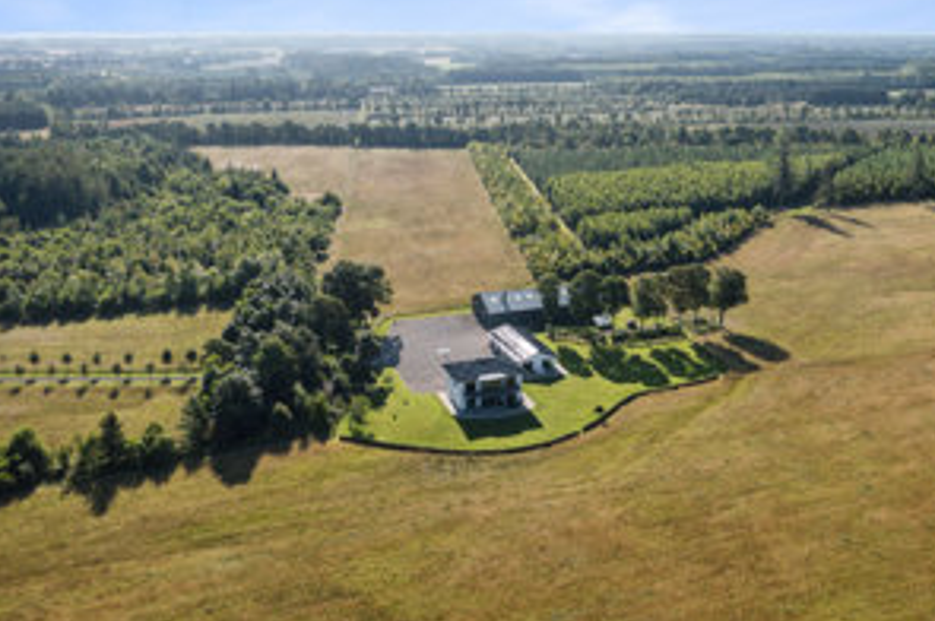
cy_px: 269
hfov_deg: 50.3
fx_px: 986
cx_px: 577
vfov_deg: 34.9
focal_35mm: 38
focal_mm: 10.26
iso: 100
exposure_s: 1/2000
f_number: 8
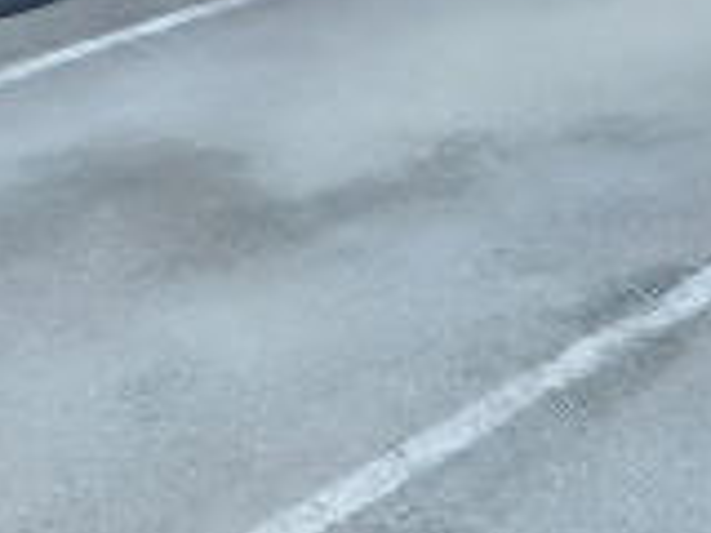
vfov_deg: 17.4
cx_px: 1084
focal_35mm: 84
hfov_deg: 19.9
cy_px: 462
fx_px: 1725
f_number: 3.5
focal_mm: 3.7
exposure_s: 1/250
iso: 250
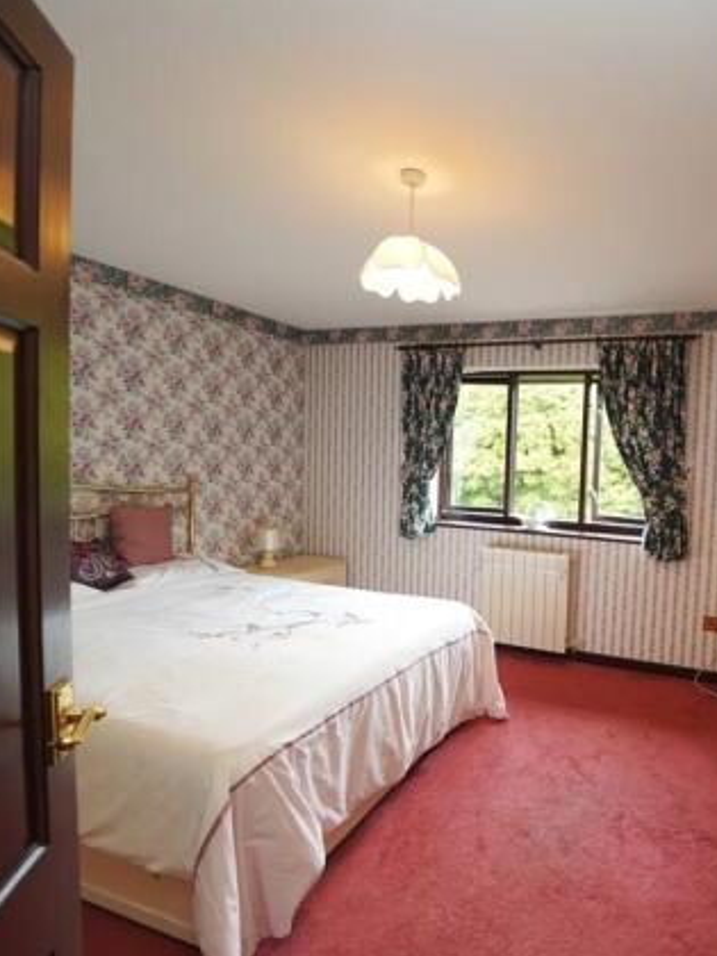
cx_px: 545
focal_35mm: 18
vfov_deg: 87.7
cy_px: 488
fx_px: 497
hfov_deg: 66.7
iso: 1250
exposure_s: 1/160
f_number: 4
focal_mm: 12
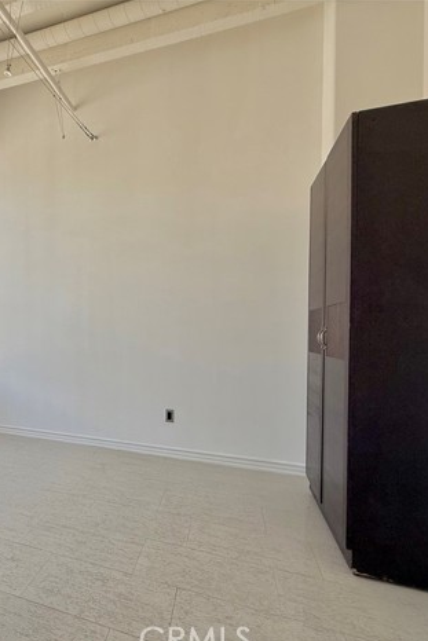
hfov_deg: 57.9
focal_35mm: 20
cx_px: 94
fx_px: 356
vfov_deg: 83.9
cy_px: 329
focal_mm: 2.22
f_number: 2.2
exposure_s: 1/357
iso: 64
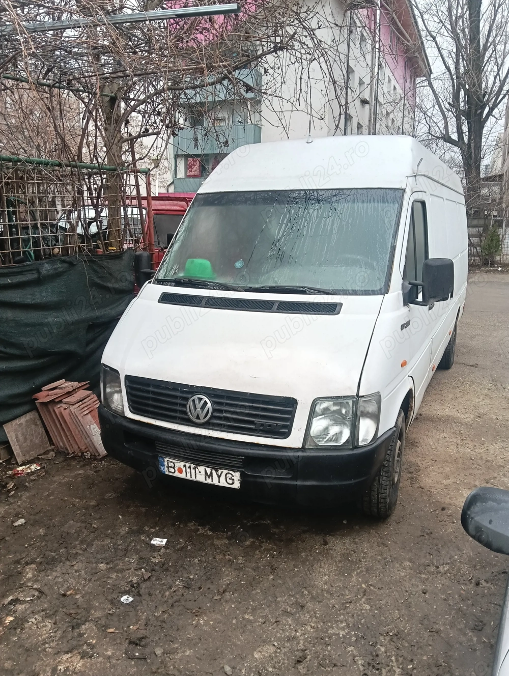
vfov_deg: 65.2
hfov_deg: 51.5
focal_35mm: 27
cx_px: 254
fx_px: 528
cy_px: 338
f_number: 1.8
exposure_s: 1/50
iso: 80
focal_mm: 3.98
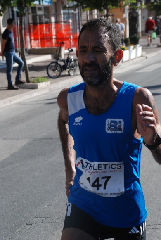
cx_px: 80
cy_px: 122
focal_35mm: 96
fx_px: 641
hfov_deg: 14.3
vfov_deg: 21.2
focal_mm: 62
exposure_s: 1/1600
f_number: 7.1
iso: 1000
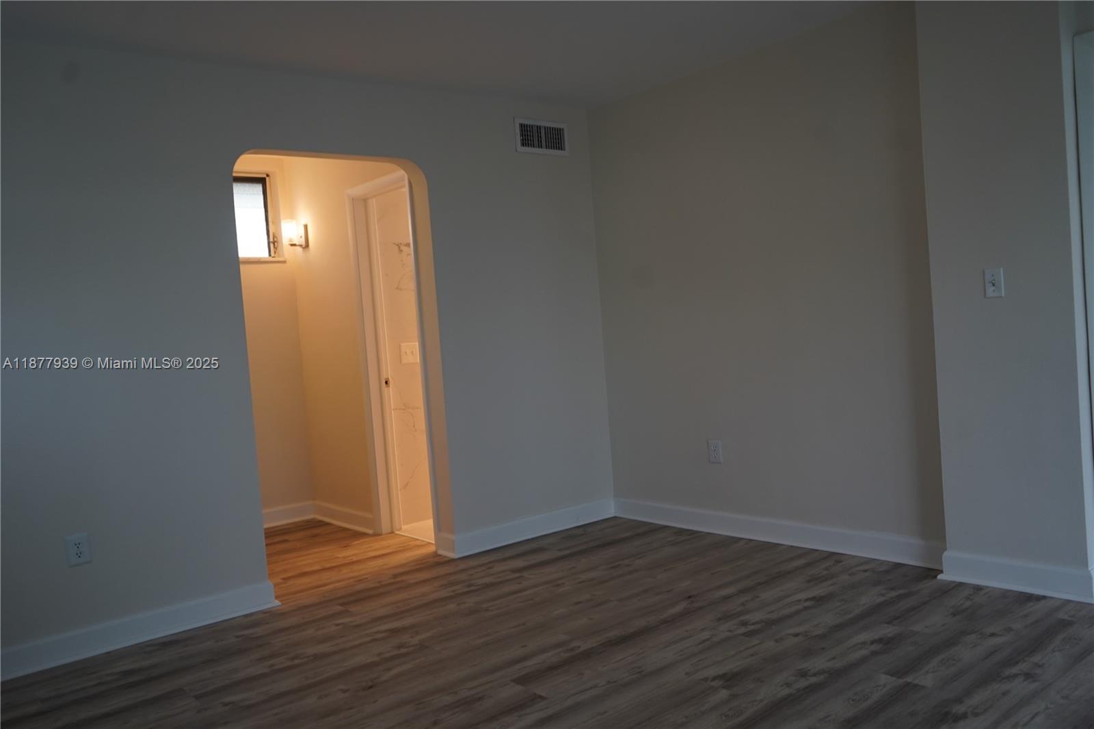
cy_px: 364
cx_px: 547
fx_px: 851
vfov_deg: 46.4
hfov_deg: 65.5
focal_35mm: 28
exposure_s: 1/160
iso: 800
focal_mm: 28
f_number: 4
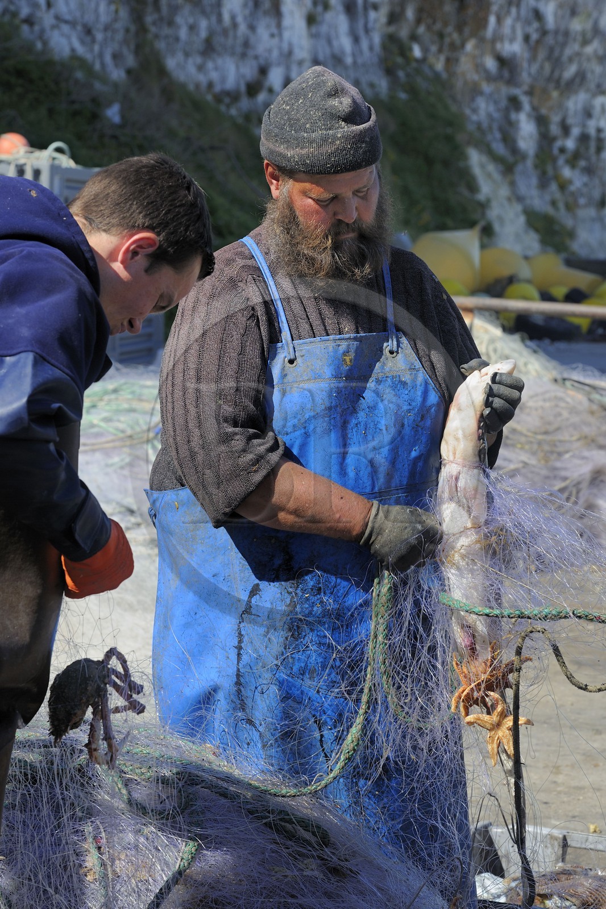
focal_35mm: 110
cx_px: 303
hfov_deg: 12.4
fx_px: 2778
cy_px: 454
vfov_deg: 18.6
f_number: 8
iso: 200
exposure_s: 1/200
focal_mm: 110
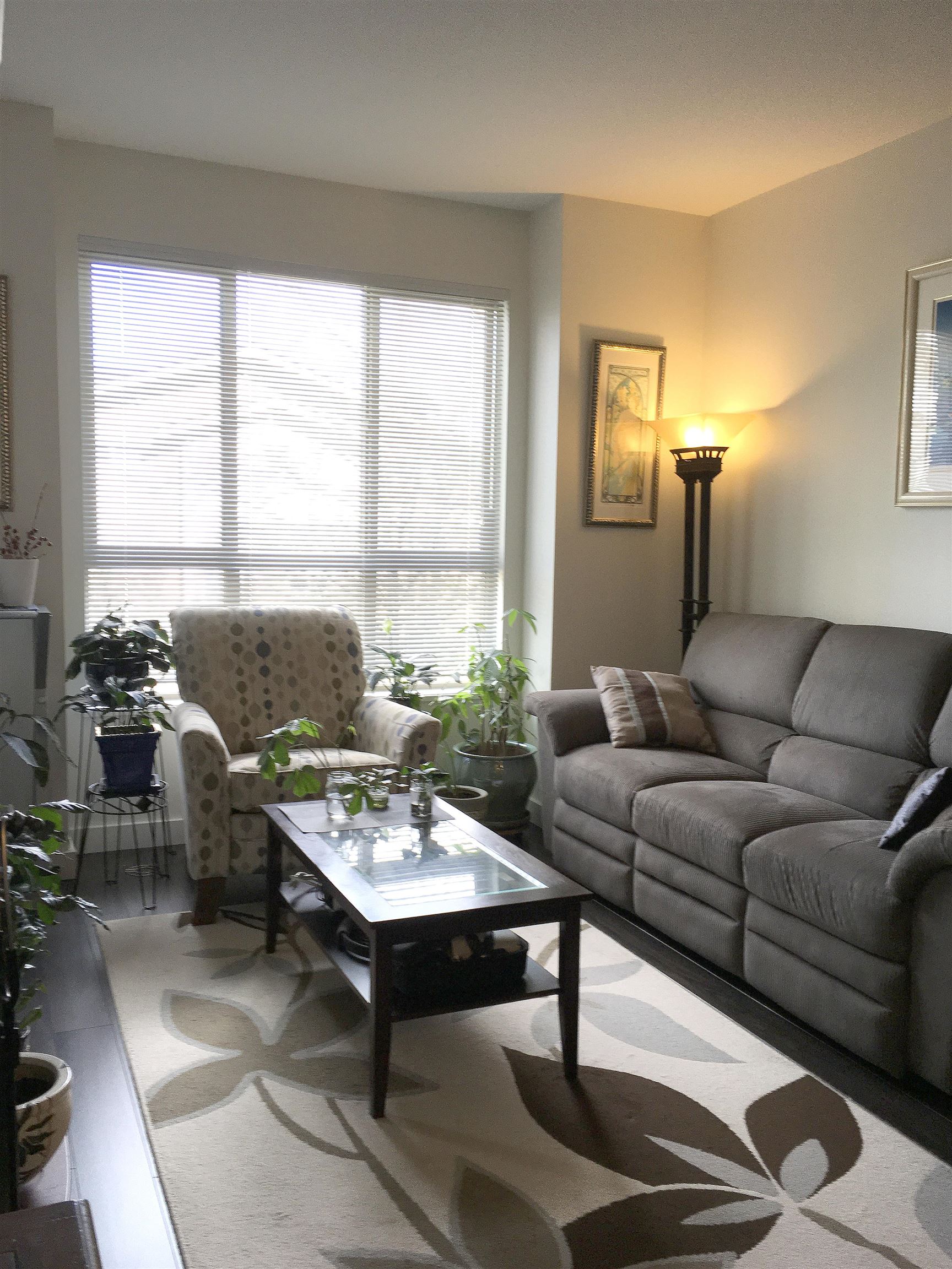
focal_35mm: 29
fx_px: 1063
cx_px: 476
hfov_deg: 48.2
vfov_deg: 61.7
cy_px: 634
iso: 32
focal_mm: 4.15
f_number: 2.2
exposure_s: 1/60
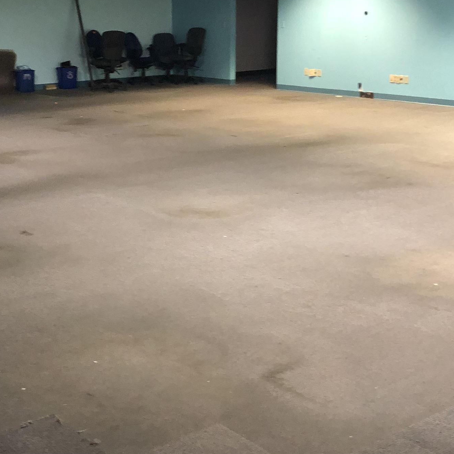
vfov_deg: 30.0
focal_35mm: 57
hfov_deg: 29.9
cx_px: 156
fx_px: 846
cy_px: 181
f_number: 1.8
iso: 100
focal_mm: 3.99
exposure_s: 1/8
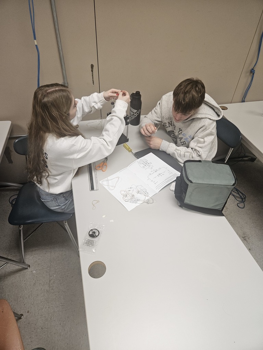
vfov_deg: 73.9
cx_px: 132
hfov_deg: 58.9
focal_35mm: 23
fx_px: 233
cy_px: 175
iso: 100
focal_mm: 5.4
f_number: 1.8
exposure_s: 1/120
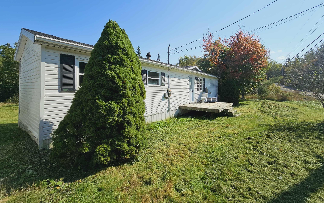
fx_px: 124
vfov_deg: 77.9
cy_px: 83
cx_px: 164
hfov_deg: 105.3
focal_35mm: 14
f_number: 2.2
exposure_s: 1/3345
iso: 50
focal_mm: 2.2
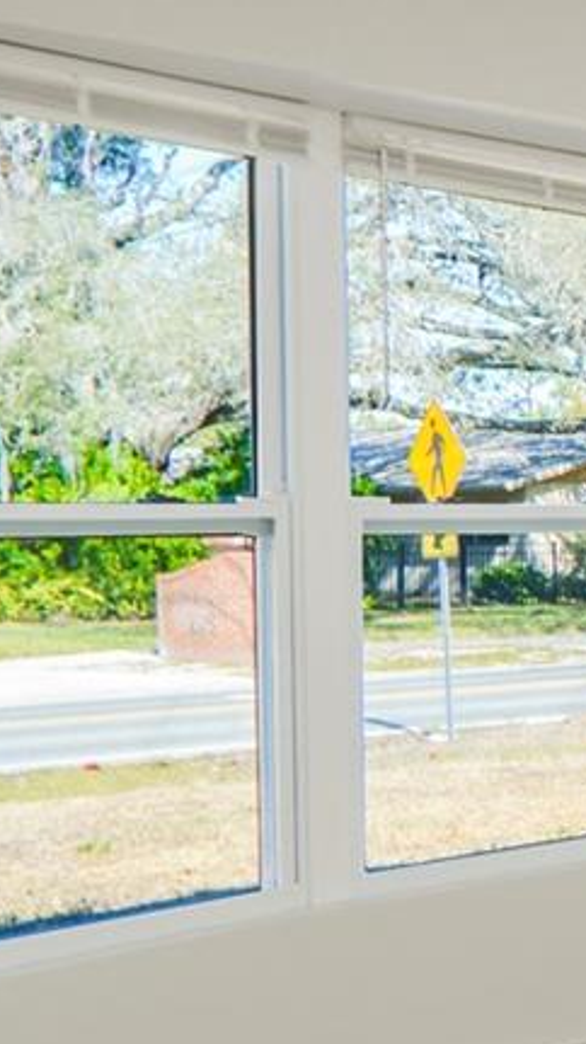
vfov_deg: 30.2
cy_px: 522
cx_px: 1627
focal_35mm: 70
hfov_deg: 11.8
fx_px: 1936
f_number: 3.2
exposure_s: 1/80
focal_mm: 12
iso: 100
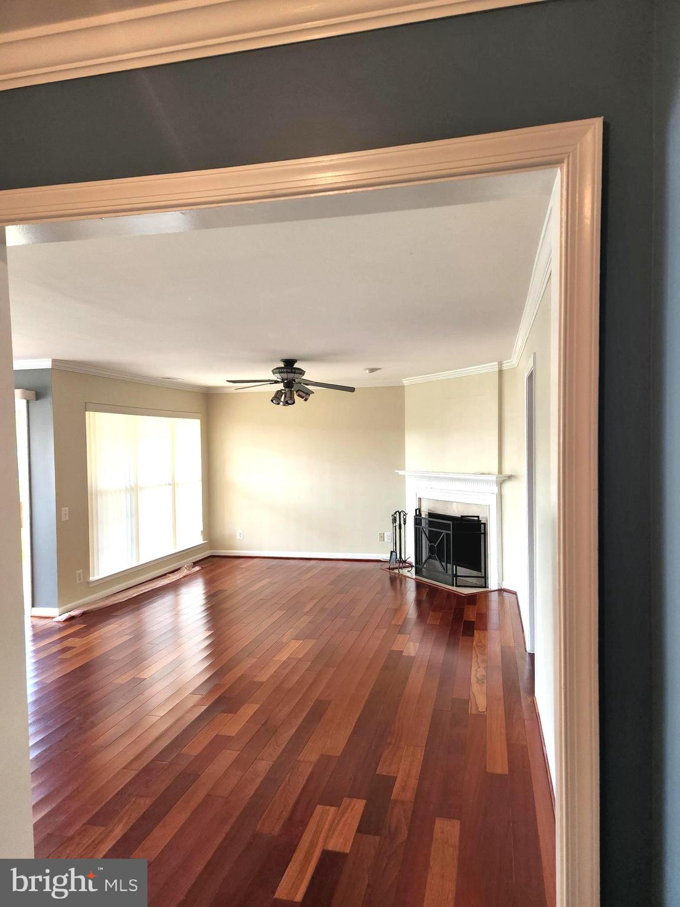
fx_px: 602
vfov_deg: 73.9
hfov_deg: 58.9
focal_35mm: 23
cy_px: 454
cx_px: 340
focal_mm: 5.4
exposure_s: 1/120
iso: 200
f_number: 1.8
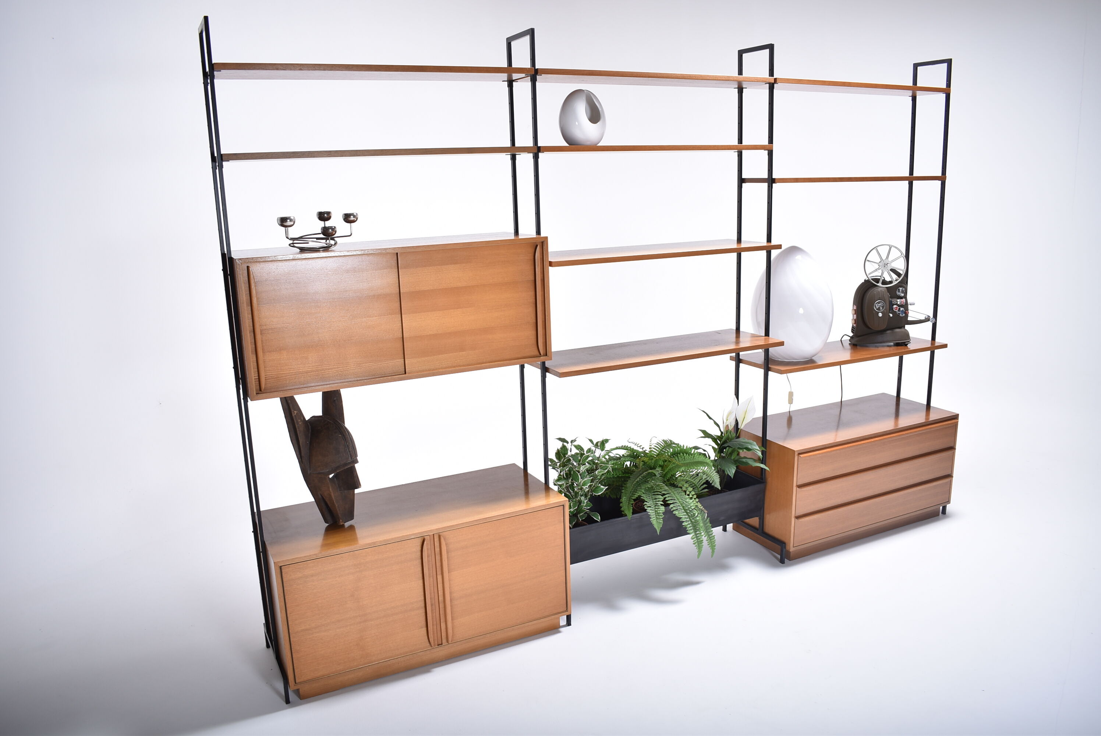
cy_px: 368
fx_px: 826
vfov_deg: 48.0
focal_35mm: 27
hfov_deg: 67.3
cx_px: 550
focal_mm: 18
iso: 100
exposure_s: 1/200
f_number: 4
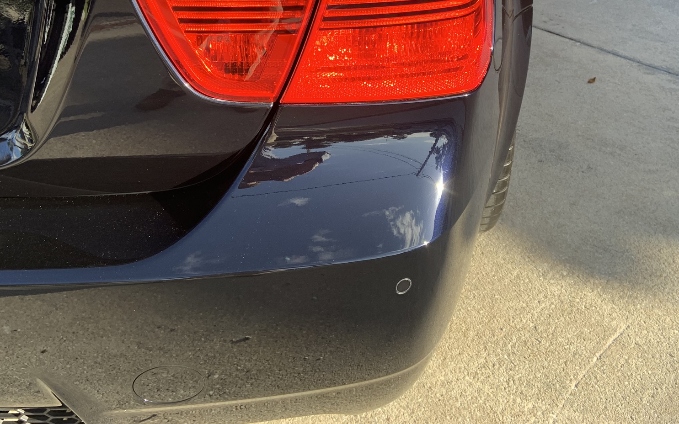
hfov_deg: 51.5
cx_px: 364
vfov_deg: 32.6
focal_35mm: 38
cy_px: 81
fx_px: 703
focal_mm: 4.25
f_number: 1.8
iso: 25
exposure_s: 1/325
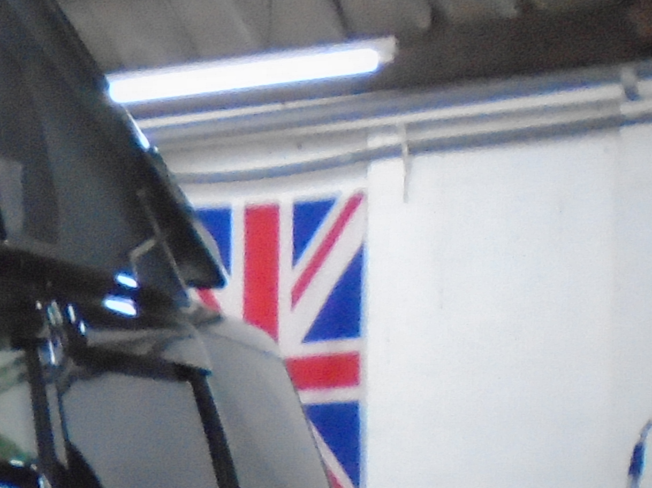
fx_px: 2071
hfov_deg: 15.2
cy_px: 637
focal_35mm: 110
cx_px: -556
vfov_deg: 13.0
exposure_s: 1/60
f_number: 3.2
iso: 800
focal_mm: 4.6
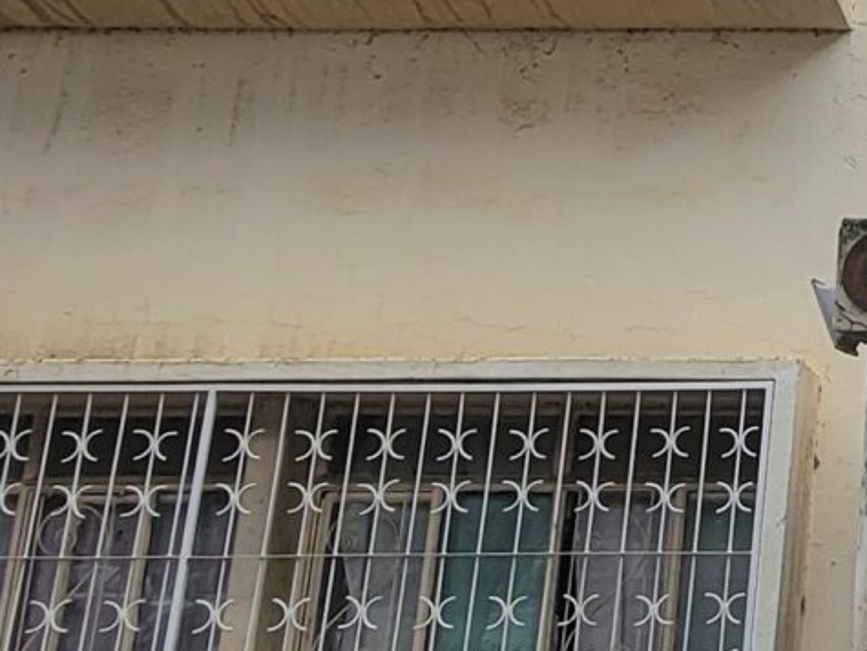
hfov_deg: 22.1
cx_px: 1358
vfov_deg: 20.3
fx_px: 1755
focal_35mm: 70
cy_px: -16
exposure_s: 1/225
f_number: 2.2
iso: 50
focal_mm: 2.2
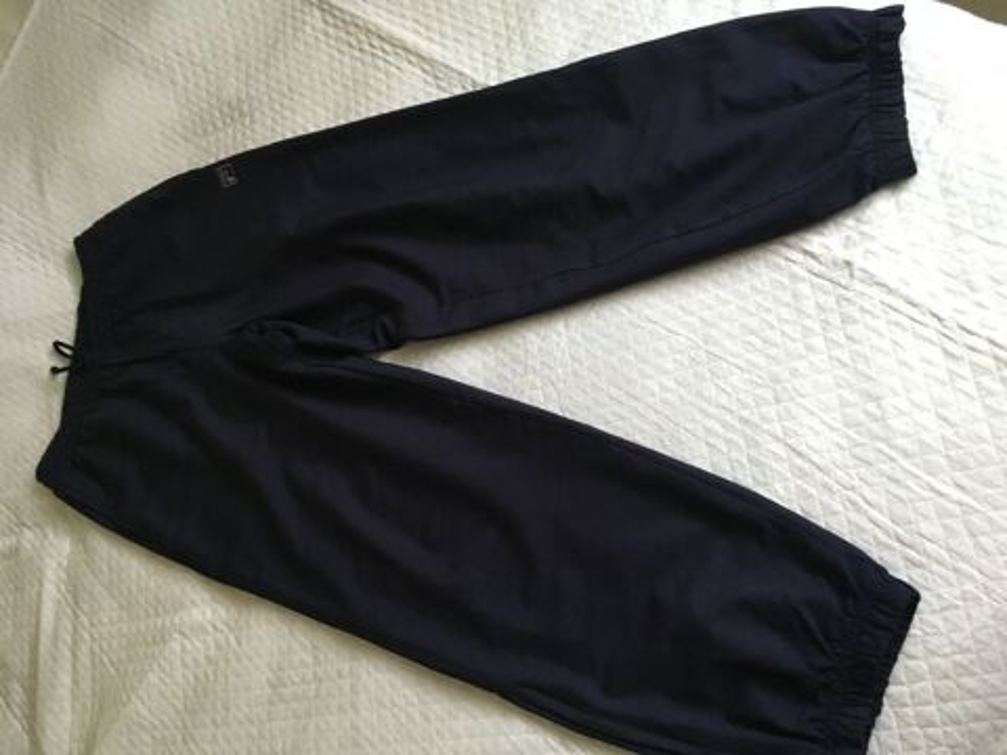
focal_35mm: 29
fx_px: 844
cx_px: 504
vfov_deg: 48.2
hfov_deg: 61.7
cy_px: 378
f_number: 2.2
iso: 200
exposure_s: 1/33
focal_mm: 4.15
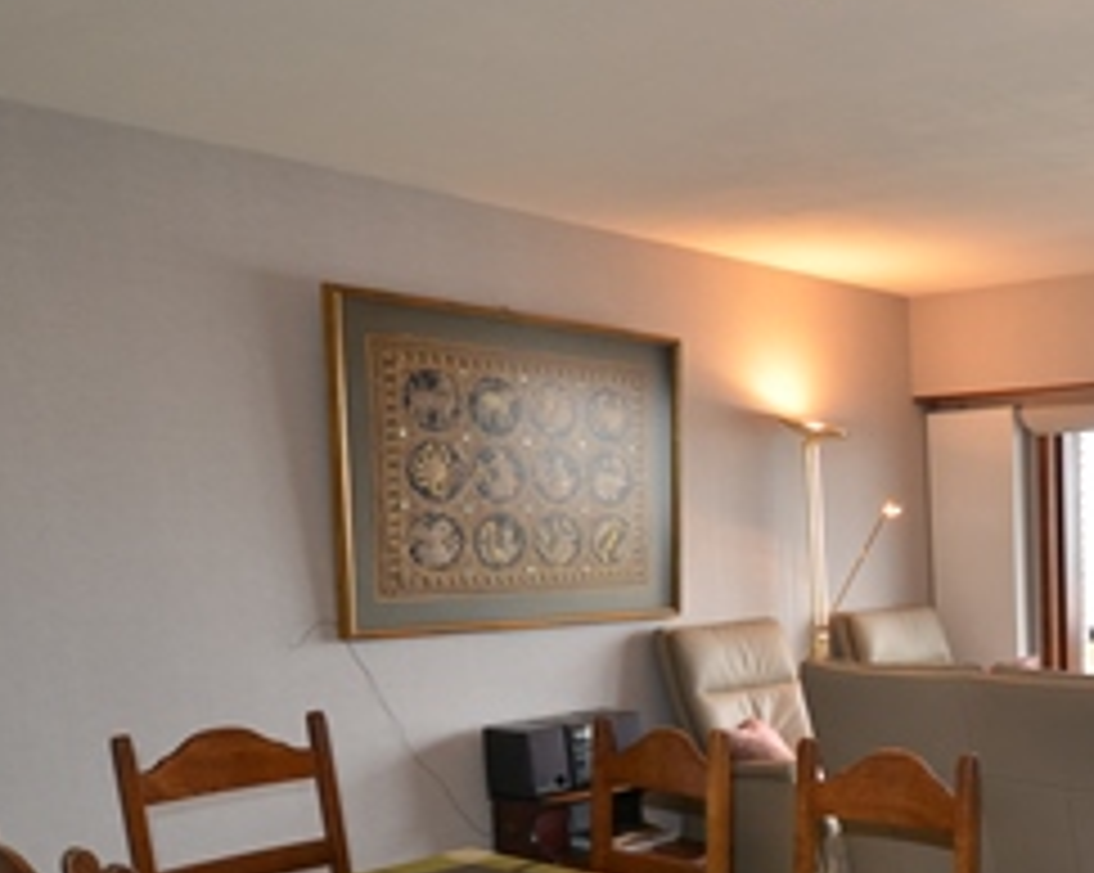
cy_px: 711
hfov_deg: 41.6
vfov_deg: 38.4
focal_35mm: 37
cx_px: 1130
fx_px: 1197
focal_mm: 10
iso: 320
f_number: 3.5
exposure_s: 1/125
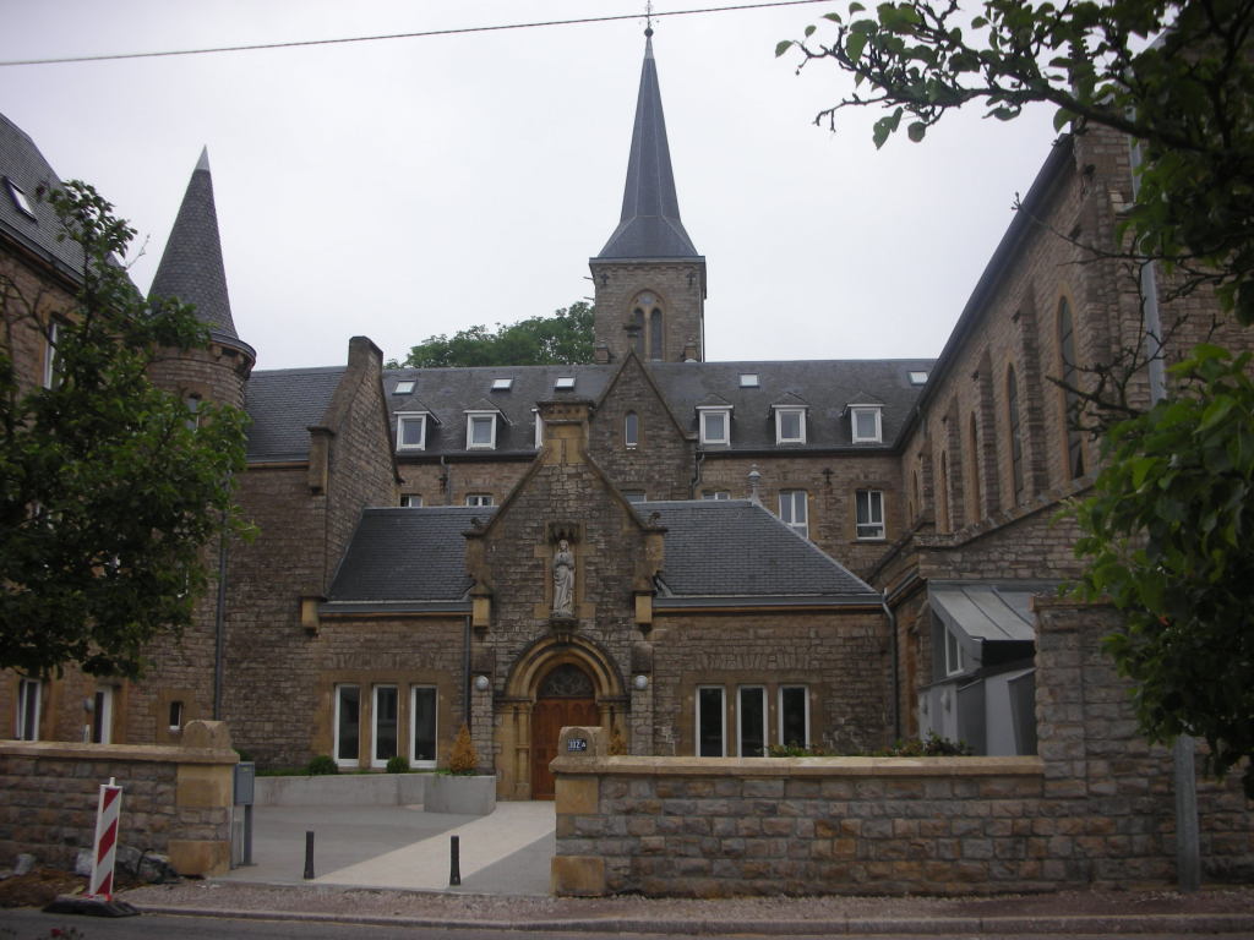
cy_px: 470
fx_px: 1268
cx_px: 627
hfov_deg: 52.6
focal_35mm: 35
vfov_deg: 40.7
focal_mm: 5.8
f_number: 3
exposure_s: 1/382
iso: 50
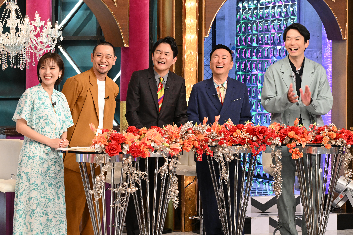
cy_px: 118
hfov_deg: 16.4
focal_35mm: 125
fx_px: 1226
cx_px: 176
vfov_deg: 11.0
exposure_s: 1/160
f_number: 8
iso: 3200
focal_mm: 125
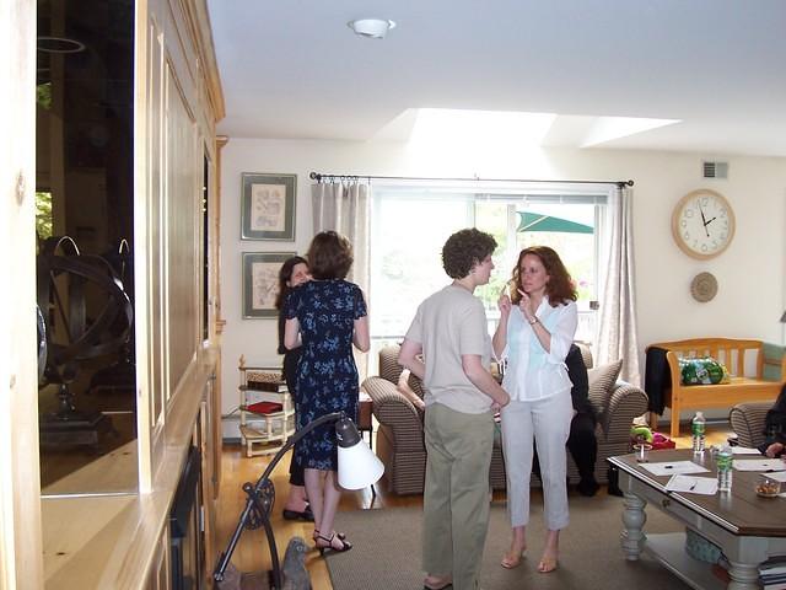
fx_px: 840
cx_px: 393
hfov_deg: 50.1
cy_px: 295
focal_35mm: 37
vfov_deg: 38.7
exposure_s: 1/60
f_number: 2.8
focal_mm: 5.6
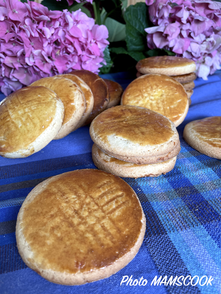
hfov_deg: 53.1
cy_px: 147
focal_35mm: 26
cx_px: 110
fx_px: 221
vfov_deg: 67.3
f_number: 1.6
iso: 125
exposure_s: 1/92
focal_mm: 4.2
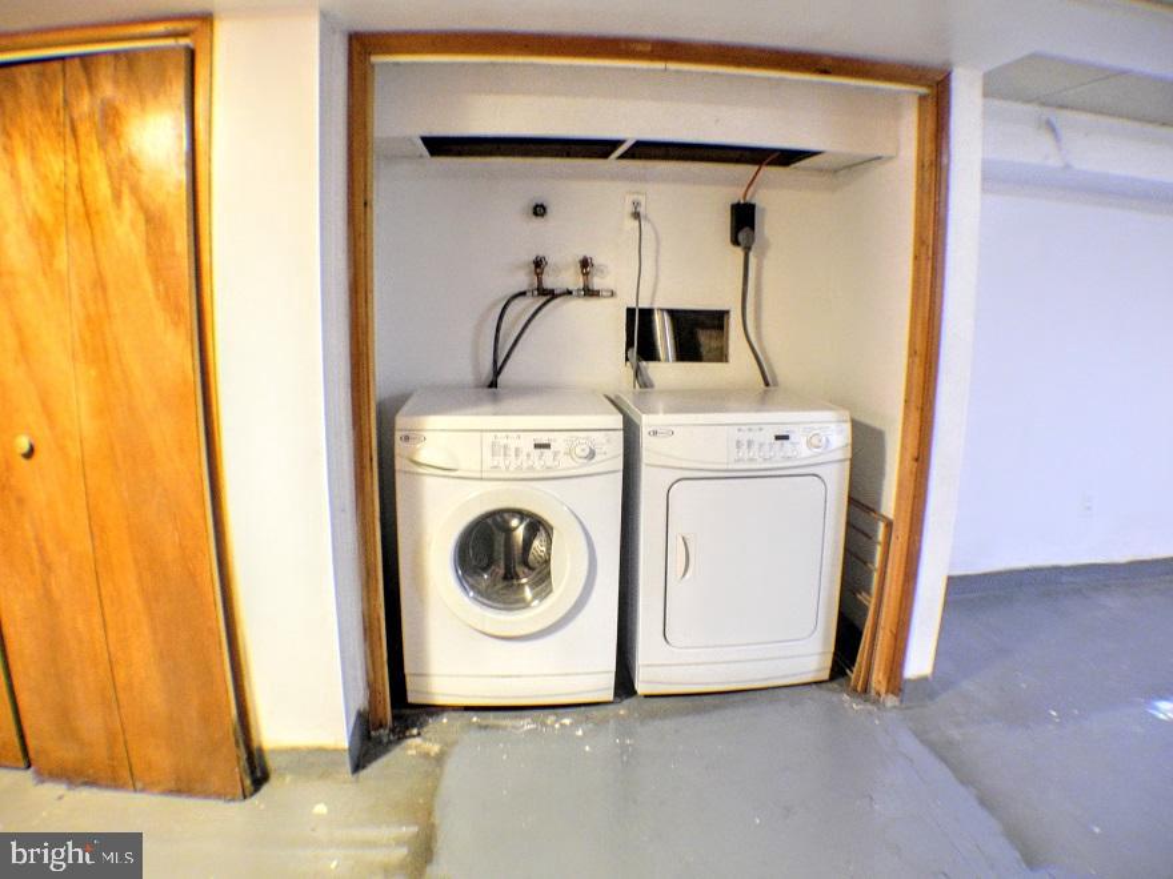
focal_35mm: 28
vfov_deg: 49.7
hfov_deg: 63.4
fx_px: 949
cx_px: 586
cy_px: 440
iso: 400
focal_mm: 6
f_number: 2.8
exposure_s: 1/1.7
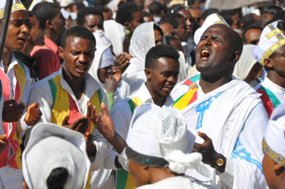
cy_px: 94
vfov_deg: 4.9
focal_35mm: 278
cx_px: 142
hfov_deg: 7.4
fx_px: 2194
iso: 1600
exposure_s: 1/2500
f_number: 13
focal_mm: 185
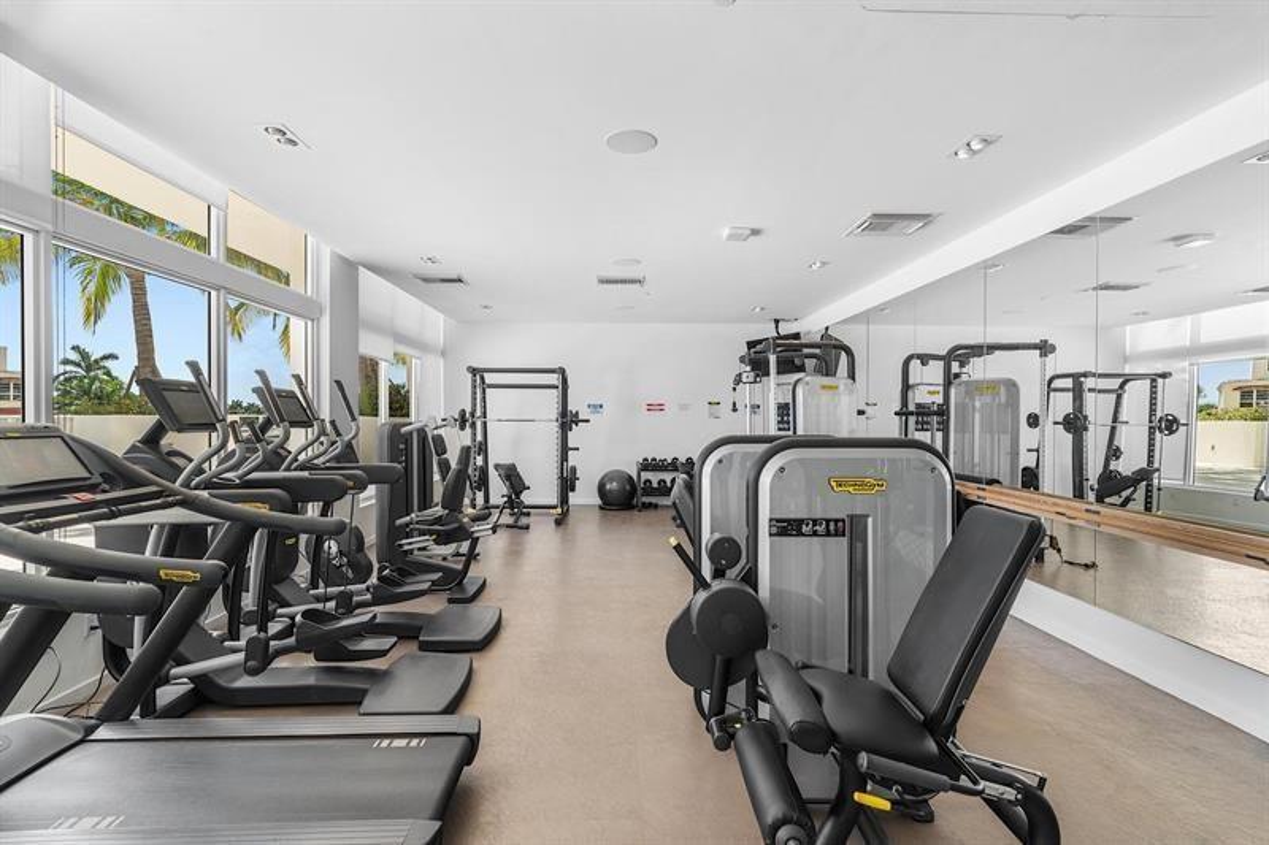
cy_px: 422
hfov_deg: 96.7
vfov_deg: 73.7
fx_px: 564
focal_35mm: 16
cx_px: 634
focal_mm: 16
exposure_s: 1/10
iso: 320
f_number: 7.1
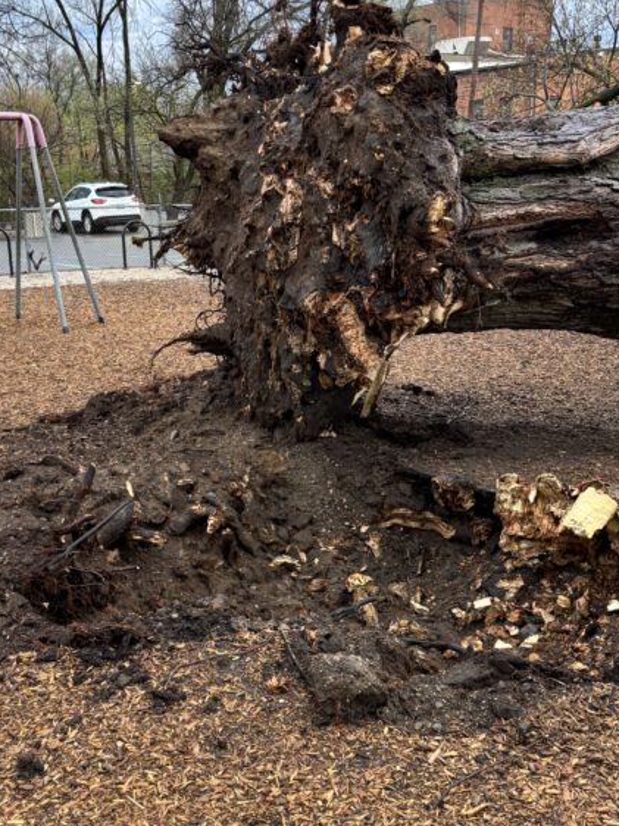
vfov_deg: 42.8
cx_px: 305
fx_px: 1050
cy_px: 486
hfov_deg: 32.9
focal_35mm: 44
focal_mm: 5.96
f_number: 1.6
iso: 125
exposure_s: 1/86
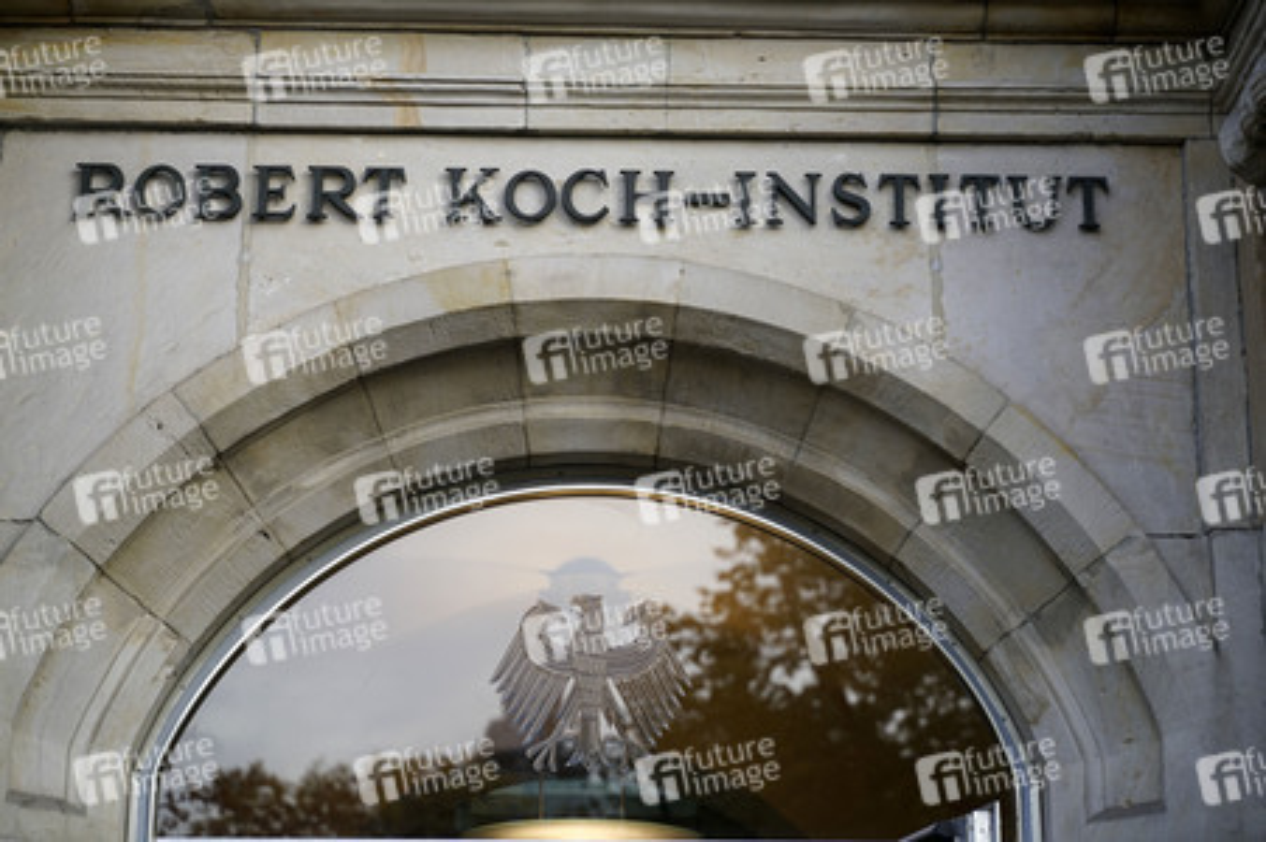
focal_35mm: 75
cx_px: 633
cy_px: 421
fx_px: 2635
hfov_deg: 27.0
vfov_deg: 18.2
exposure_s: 1/400
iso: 320
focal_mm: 75
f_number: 3.5
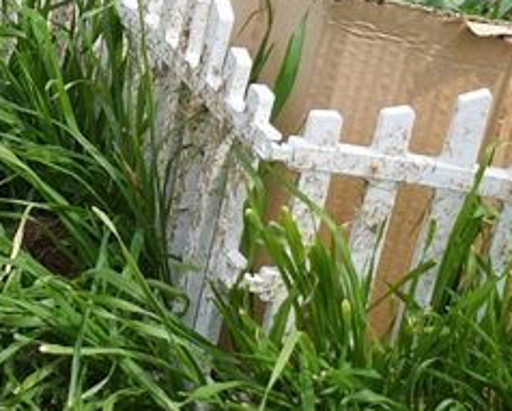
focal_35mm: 148
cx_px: 62
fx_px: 2245
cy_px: 24
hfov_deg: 12.9
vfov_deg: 10.4
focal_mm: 18
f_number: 3.5
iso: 100
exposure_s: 1/800
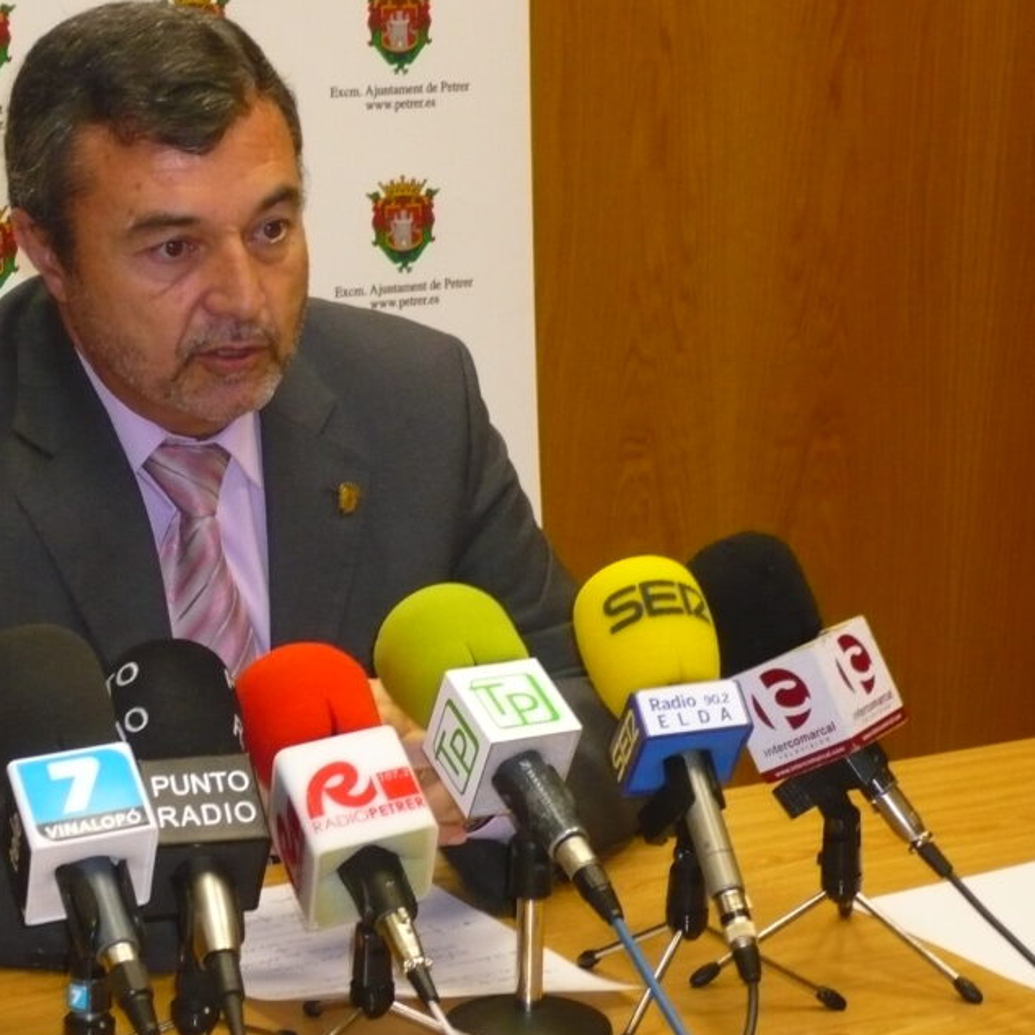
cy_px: 531
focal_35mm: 115
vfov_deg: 15.2
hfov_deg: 15.1
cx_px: 292
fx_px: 3890
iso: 320
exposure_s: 1/30
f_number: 4.5
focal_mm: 14.3
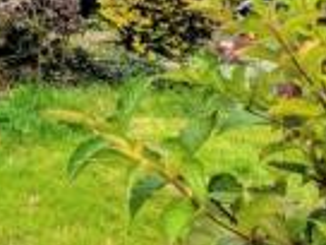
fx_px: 565
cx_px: -70
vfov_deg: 21.5
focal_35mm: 60
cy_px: -95
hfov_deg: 28.0
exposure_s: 1/1605
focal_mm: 1.83
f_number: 2.2
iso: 50
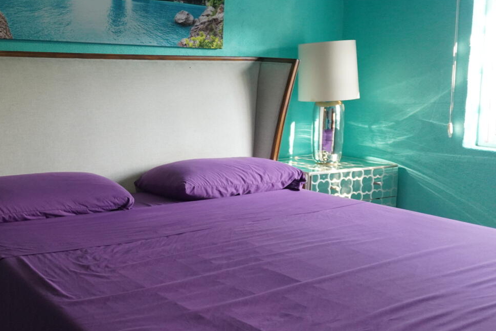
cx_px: 91
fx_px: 551
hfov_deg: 45.7
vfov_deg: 33.3
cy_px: 122
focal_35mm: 40
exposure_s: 1/200
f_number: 3.5
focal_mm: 16
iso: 1250
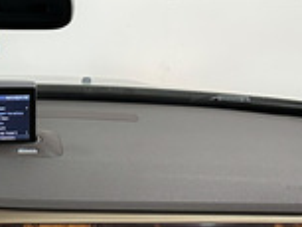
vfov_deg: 14.5
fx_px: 891
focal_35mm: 102
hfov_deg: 18.5
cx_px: -28
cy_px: 146
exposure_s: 1/60
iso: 640
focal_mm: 6.86
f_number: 1.8
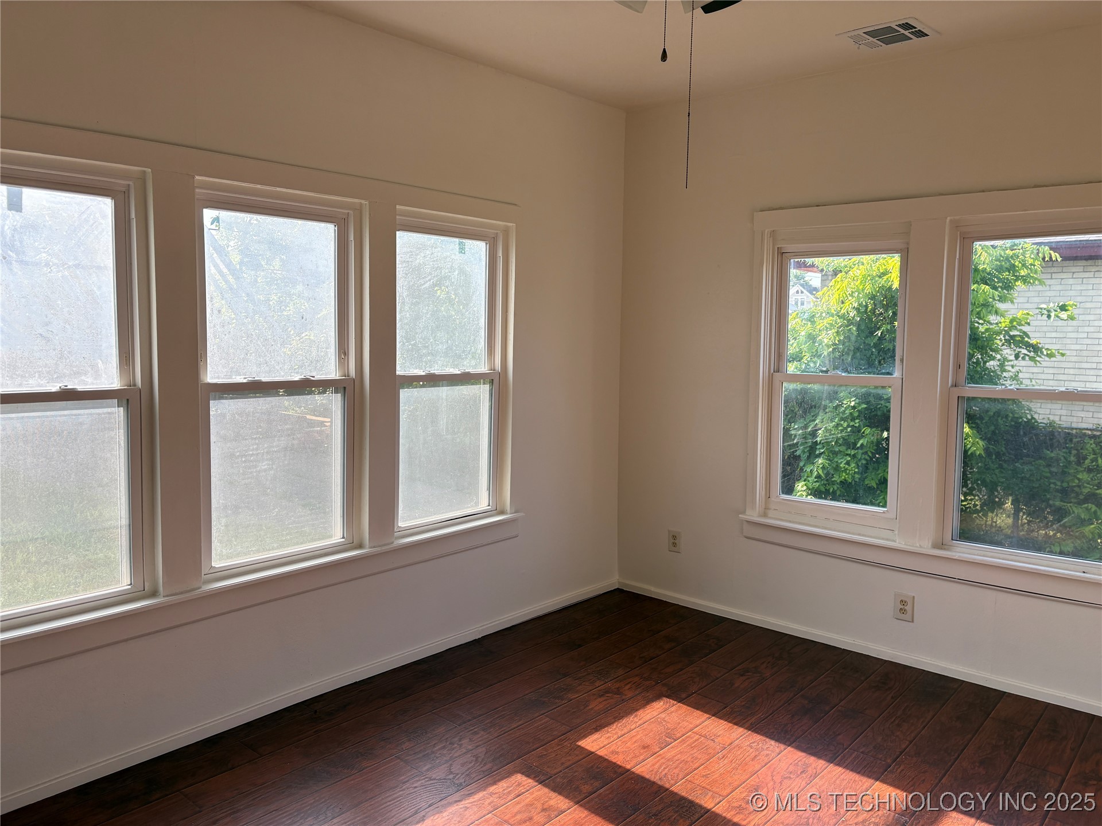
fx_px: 828
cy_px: 413
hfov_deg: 67.3
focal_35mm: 26
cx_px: 551
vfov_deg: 53.1
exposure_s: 1/660
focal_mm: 5.96
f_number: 1.6
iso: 64
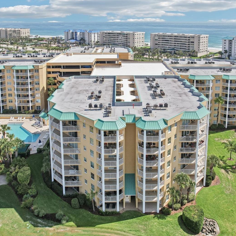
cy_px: 116
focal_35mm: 29
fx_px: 224
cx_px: 131
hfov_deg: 55.5
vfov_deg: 55.6
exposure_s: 1/2500
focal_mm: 8.4
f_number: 2.8
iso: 120
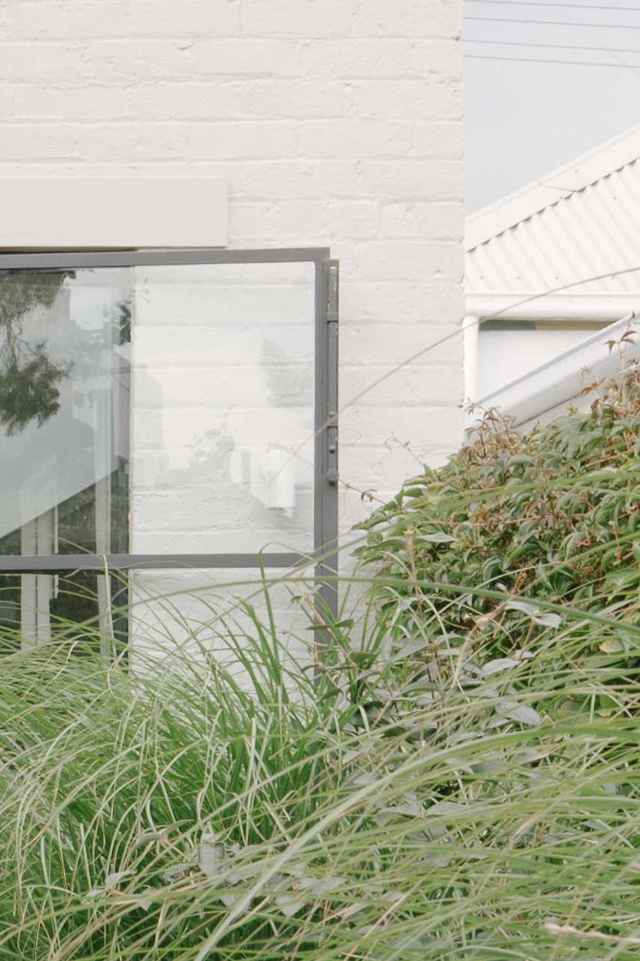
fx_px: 3600
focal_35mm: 135
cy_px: 437
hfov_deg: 9.5
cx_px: -663
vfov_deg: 15.2
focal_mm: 25
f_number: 10
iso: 100
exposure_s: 1/40
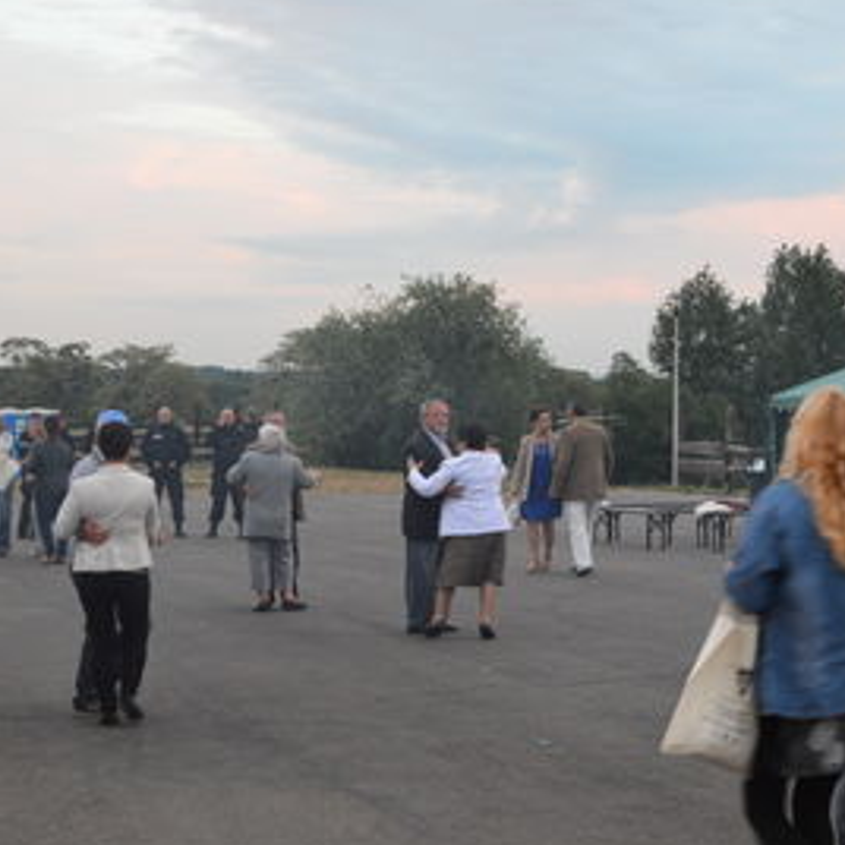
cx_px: 523
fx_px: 2071
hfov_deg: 23.0
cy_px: 490
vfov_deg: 23.0
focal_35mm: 75
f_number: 4.2
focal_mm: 26
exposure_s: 1/25
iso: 400
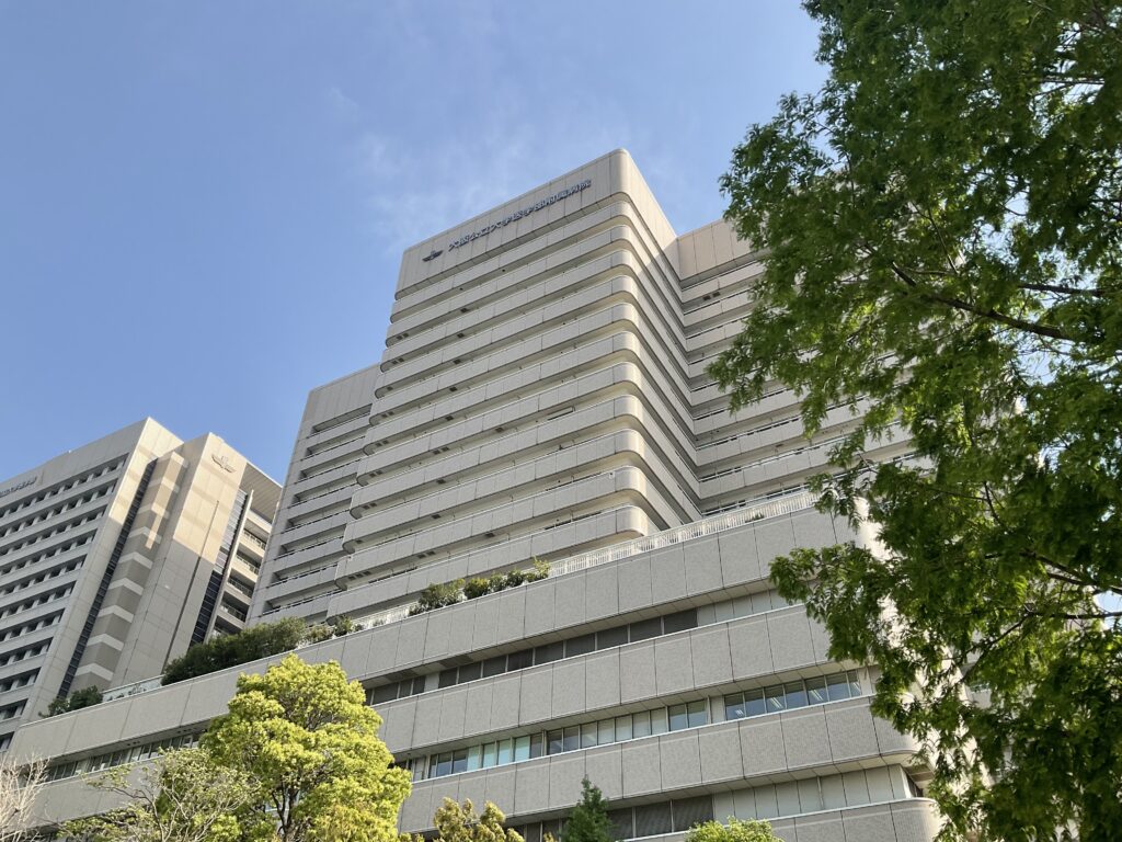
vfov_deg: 48.2
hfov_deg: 61.7
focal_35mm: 29
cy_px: 421
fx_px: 940
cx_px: 561
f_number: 1.8
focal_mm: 3
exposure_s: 1/1144
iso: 16
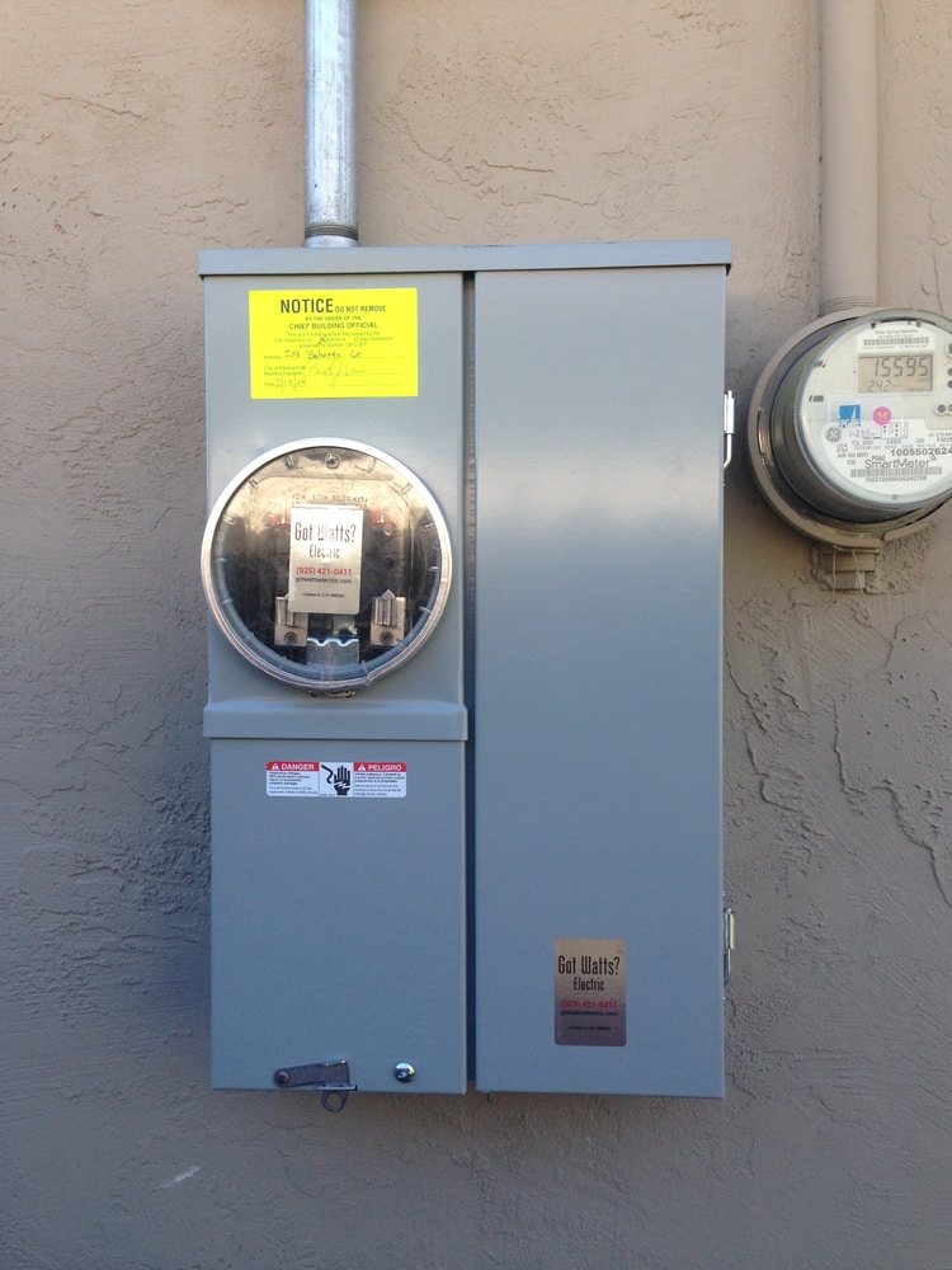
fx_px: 1210
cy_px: 635
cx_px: 476
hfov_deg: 42.9
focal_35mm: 33
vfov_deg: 55.4
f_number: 2.4
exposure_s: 1/194
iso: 50
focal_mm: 4.12
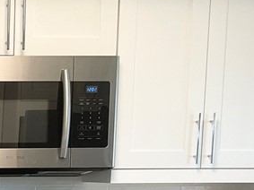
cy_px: 292
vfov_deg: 13.2
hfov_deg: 17.3
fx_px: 770
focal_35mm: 105
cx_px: -101
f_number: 1.8
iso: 50
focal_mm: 3
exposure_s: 1/60
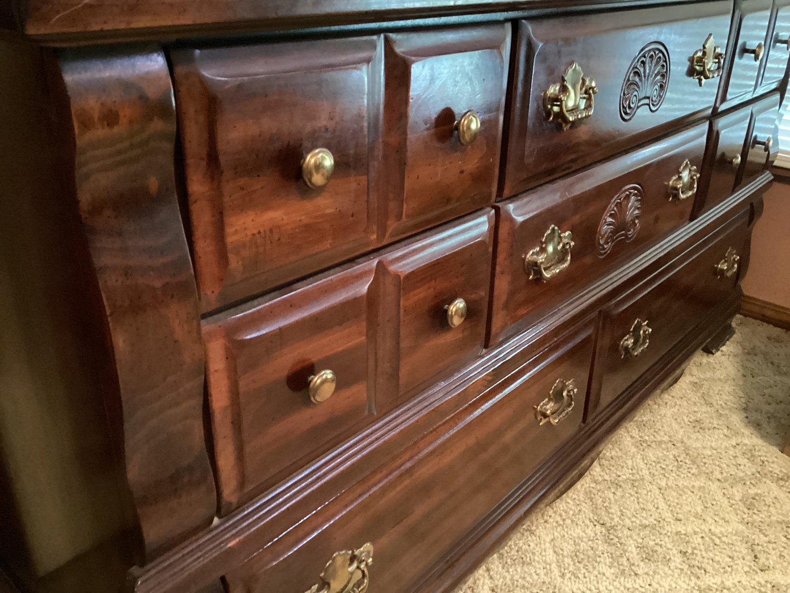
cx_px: 395
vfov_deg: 45.4
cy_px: 296
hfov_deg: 58.3
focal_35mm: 31
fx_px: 708
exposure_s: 1/17
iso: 800
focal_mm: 3.3
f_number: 2.4
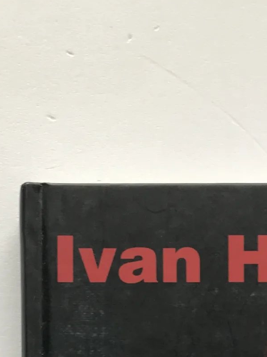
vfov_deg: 18.6
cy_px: 571
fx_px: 926
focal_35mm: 90
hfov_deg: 16.2
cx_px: 239
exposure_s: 1/47
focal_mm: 3.99
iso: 25
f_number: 1.8
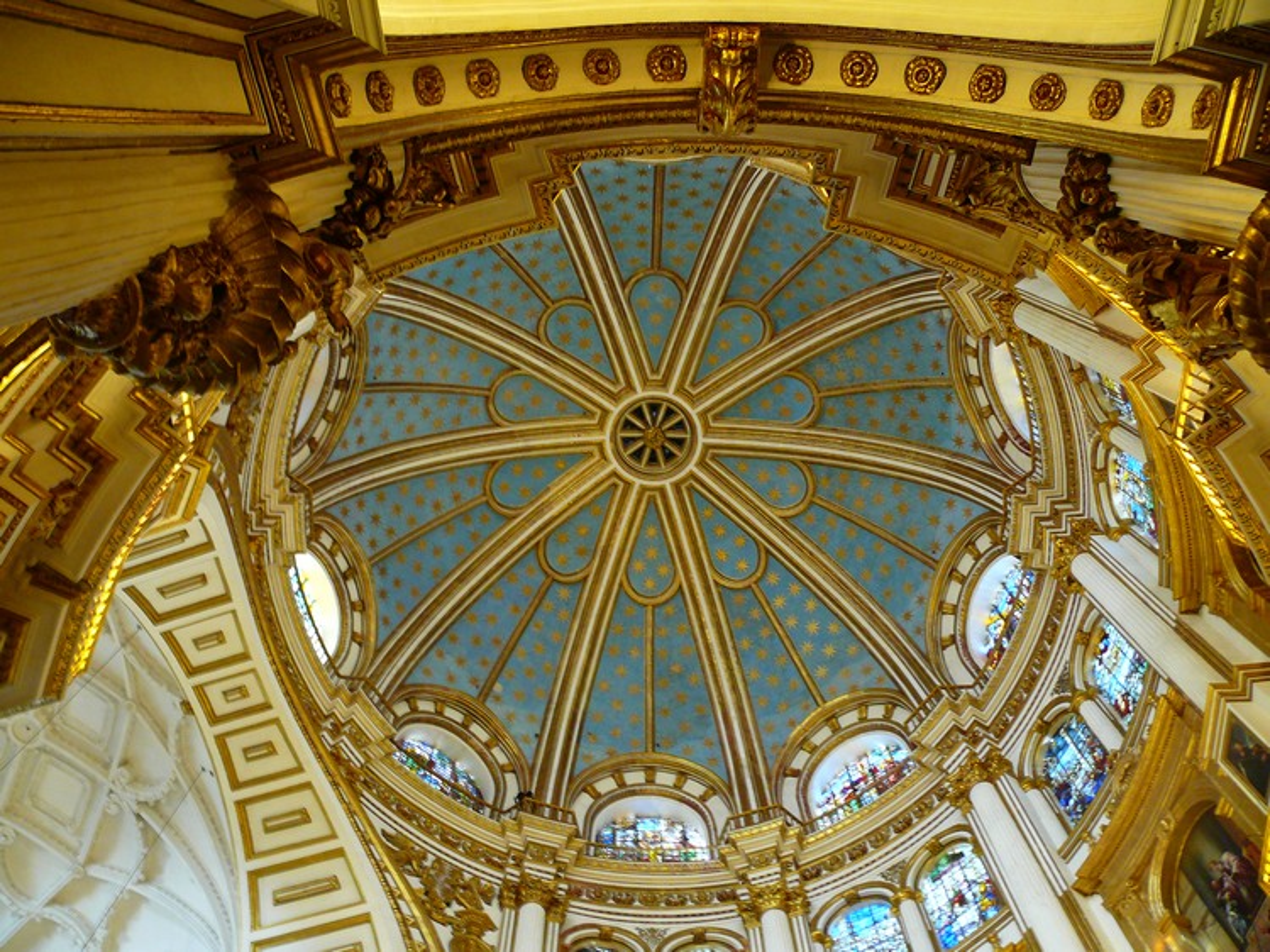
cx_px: 635
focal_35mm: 35
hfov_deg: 52.6
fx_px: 1284
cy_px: 476
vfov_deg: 40.7
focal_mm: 7.4
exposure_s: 1/6
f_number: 2.8
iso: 200
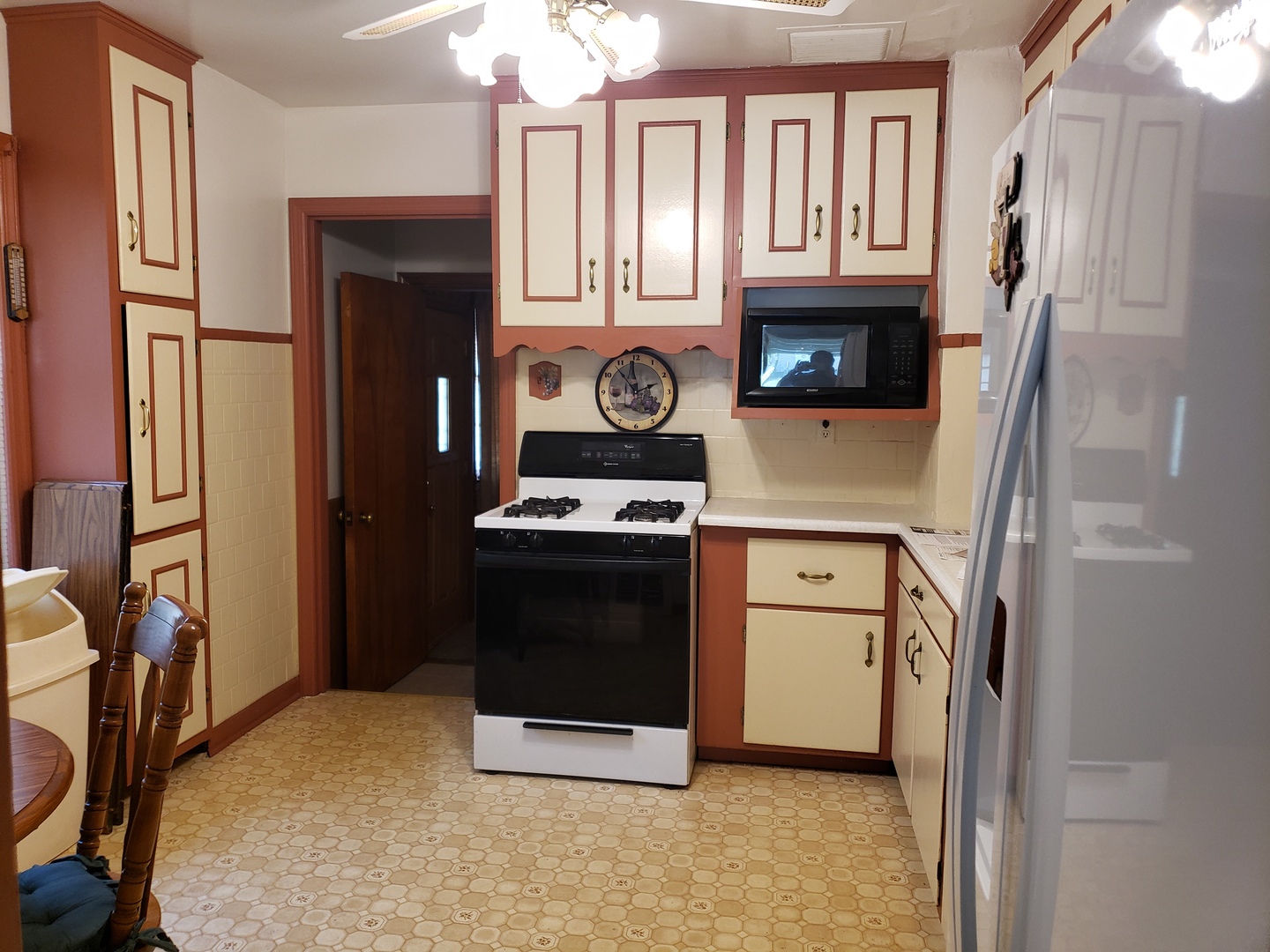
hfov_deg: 67.3
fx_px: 954
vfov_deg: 53.1
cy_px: 476
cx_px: 635
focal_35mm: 26
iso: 200
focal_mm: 4.3
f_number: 1.5
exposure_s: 1/60
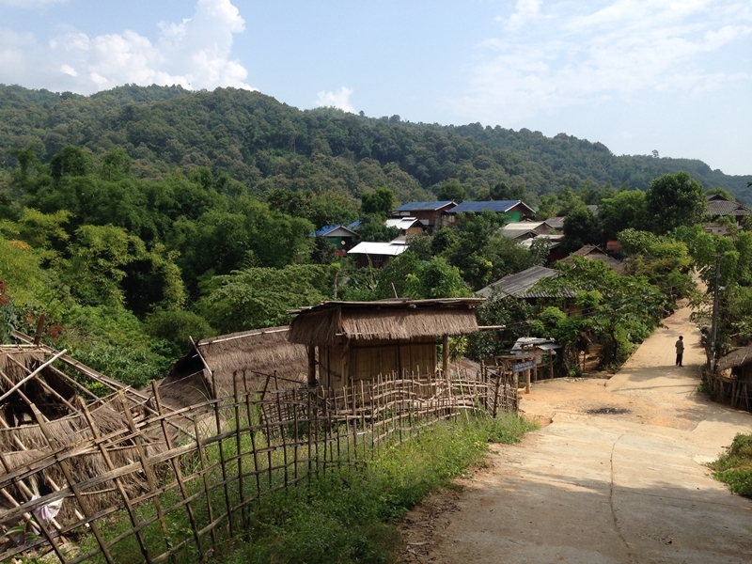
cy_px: 282
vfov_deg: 42.9
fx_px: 717
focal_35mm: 33
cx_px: 376
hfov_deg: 55.4
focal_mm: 4.12
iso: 50
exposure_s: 1/1506
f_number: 2.4
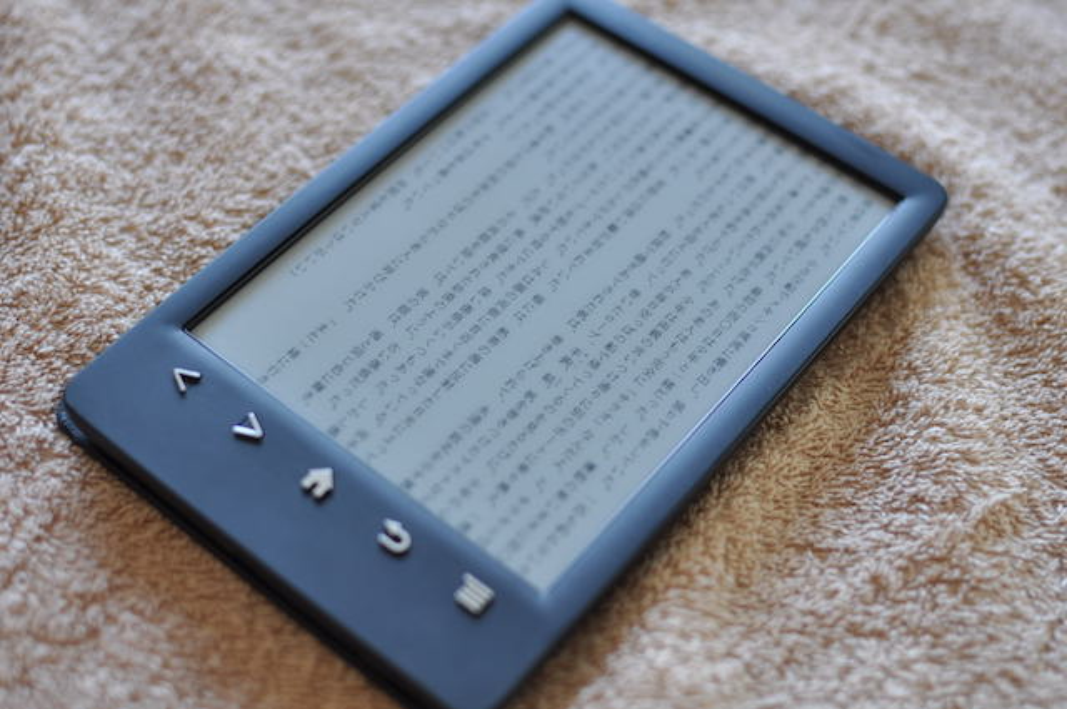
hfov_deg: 37.9
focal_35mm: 52
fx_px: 1554
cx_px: 534
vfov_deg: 25.7
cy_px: 354
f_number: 2.5
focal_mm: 35
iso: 200
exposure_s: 1/30
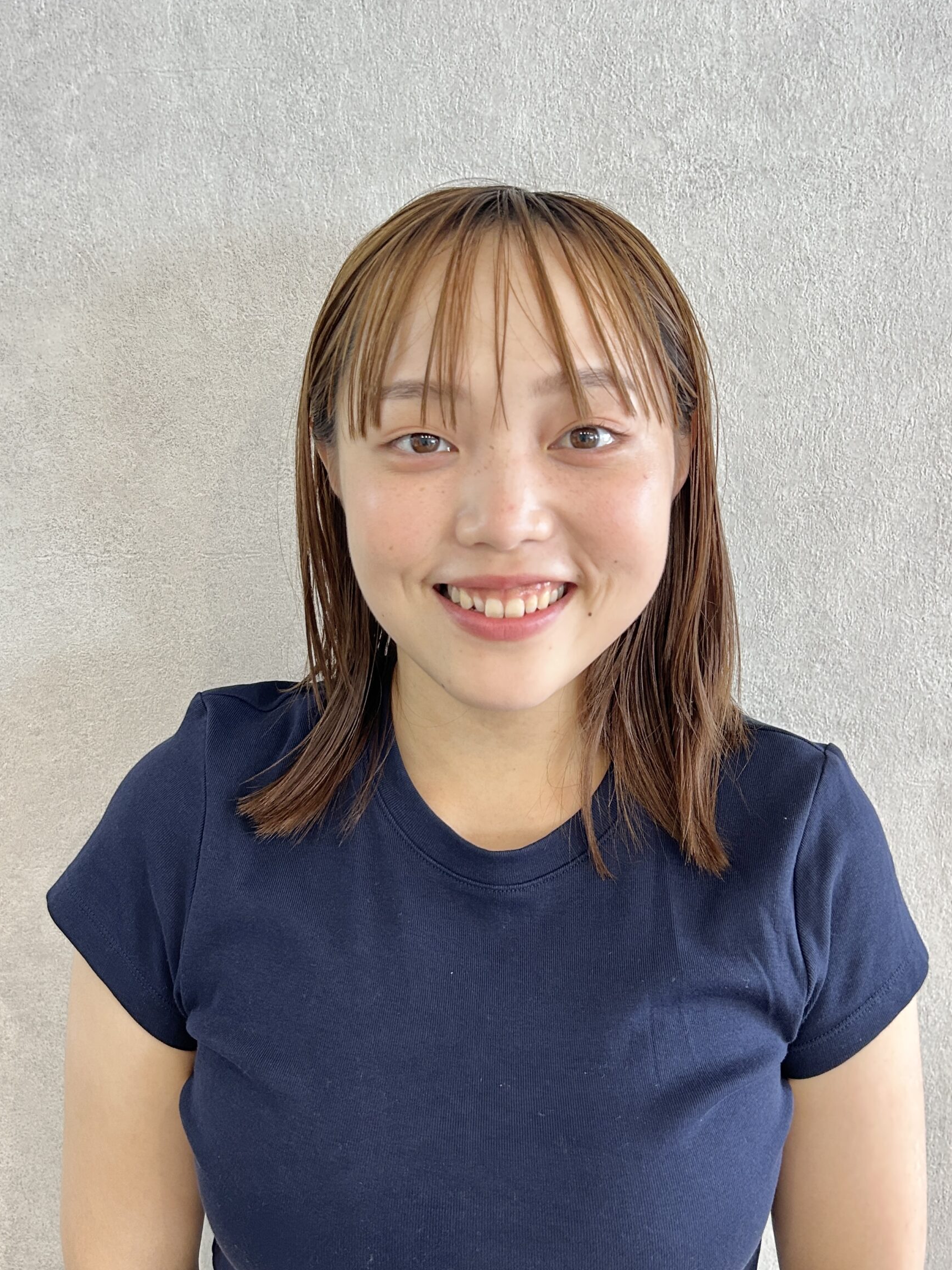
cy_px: 686
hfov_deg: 48.2
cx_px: 493
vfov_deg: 61.6
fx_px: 1063
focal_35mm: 29
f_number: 1.5
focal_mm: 5.7
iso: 250
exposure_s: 1/60
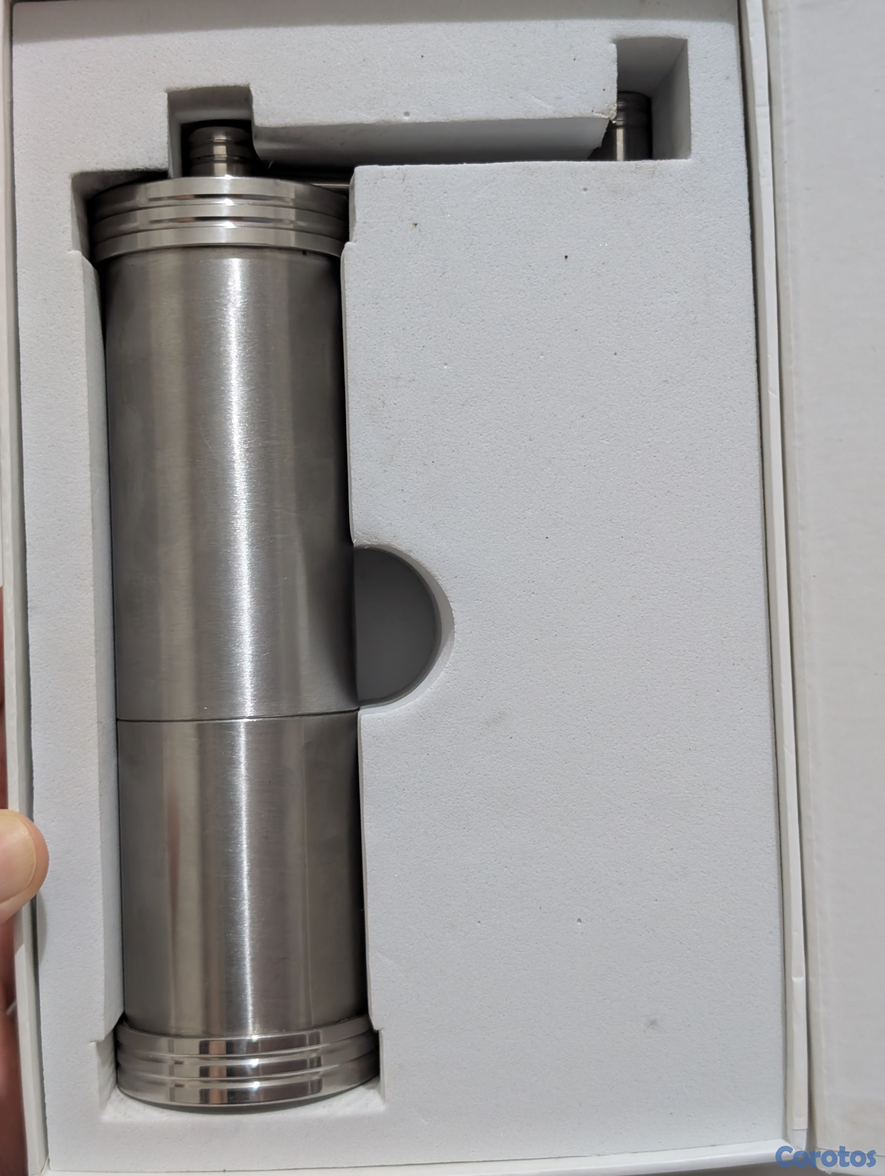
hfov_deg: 29.7
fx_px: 1666
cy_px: 588
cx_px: 442
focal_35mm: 49
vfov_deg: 38.9
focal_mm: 6.9
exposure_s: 1/24
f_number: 1.68
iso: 388
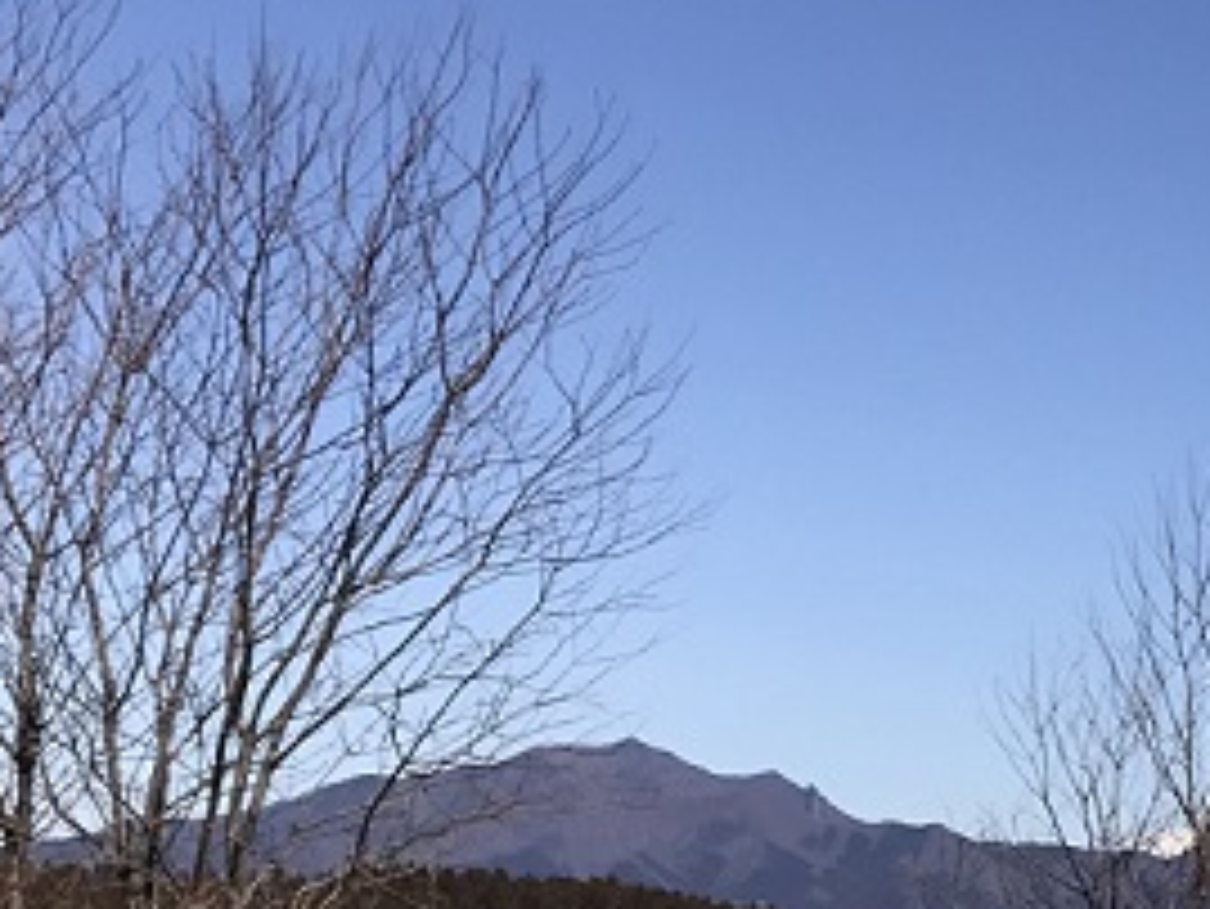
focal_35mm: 103
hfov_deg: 17.6
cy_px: 990
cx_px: 1662
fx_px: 3602
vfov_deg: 14.1
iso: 20
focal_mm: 3.99
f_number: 1.8
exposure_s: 1/3690
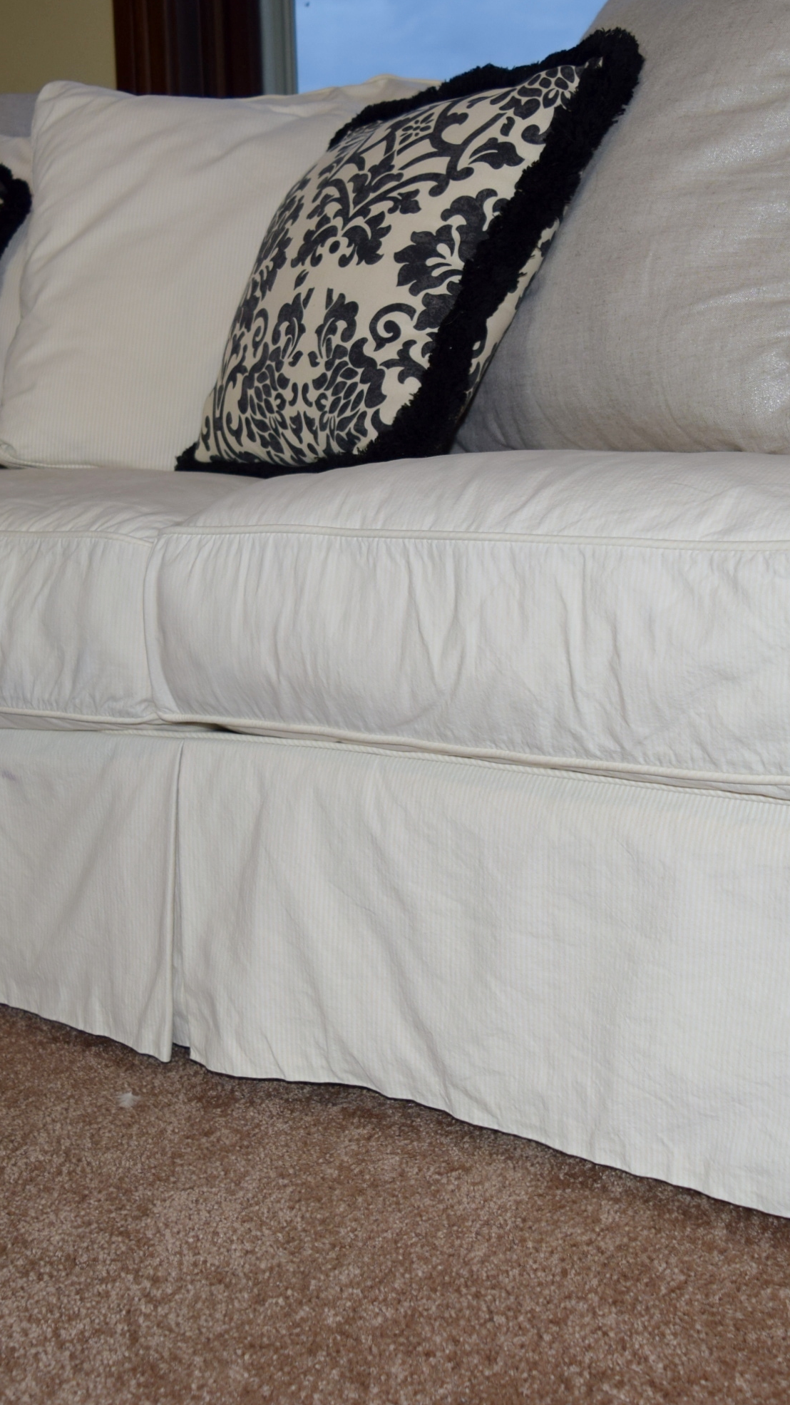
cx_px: 366
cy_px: 693
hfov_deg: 27.7
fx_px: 1601
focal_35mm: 43
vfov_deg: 47.4
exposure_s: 1/60
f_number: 3.5
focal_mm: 18
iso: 360
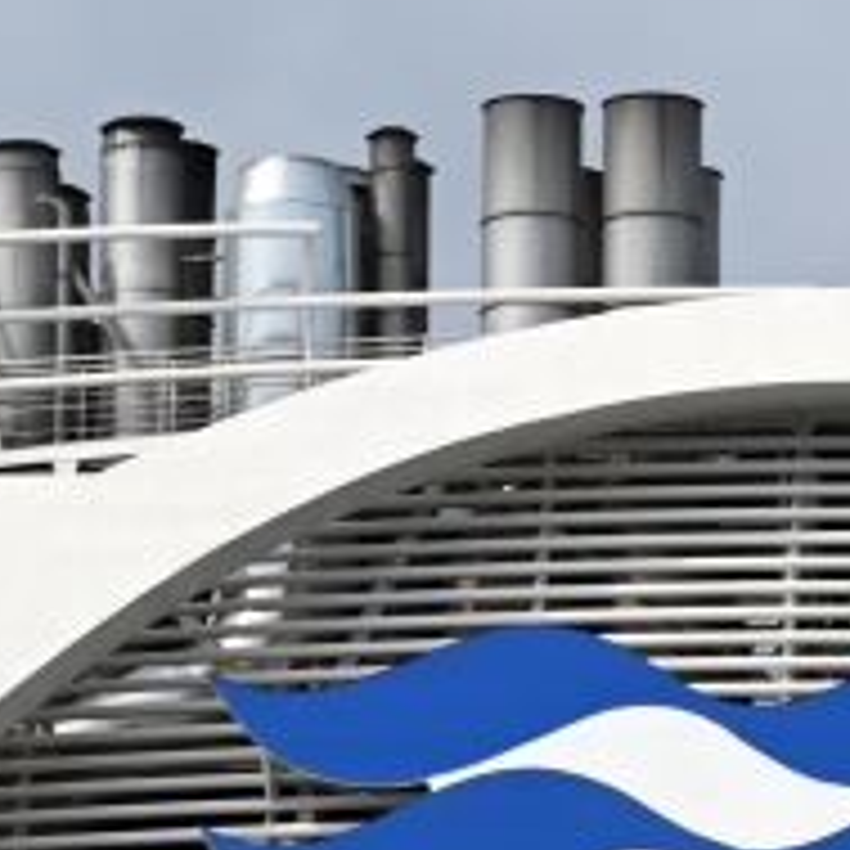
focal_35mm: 554
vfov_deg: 3.2
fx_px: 15391
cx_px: 935
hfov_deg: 3.2
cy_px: 173
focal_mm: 120
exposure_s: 1/500
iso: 100
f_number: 5.6
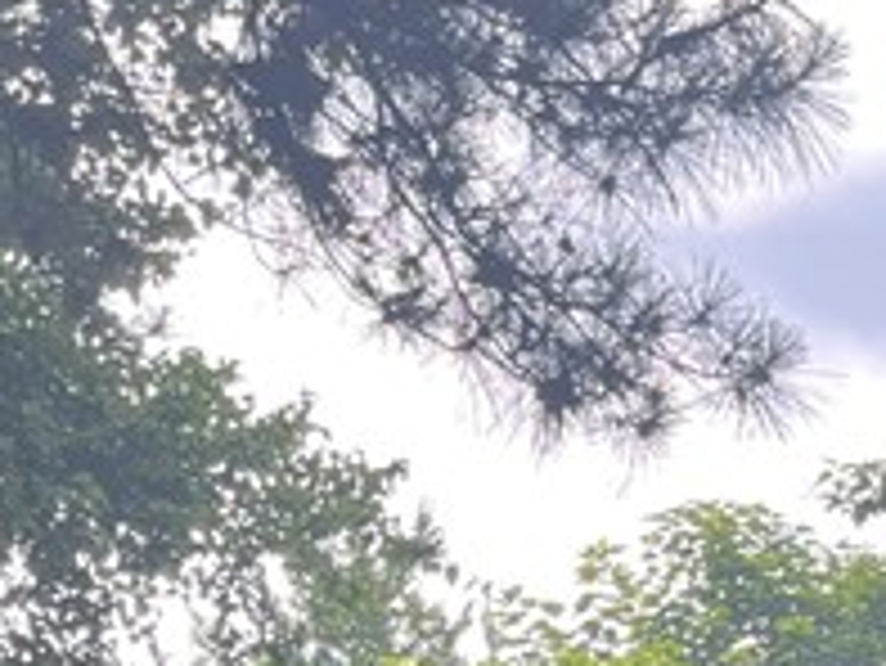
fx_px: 3457
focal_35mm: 135
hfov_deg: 13.6
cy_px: 1544
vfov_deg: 9.8
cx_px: 1390
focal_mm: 5.1
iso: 50
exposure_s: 1/649
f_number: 1.6
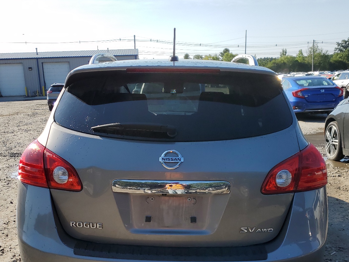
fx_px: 373
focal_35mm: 37
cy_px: 184
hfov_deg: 50.1
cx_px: 160
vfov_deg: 38.0
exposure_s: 1/3333
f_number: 1.5
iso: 50
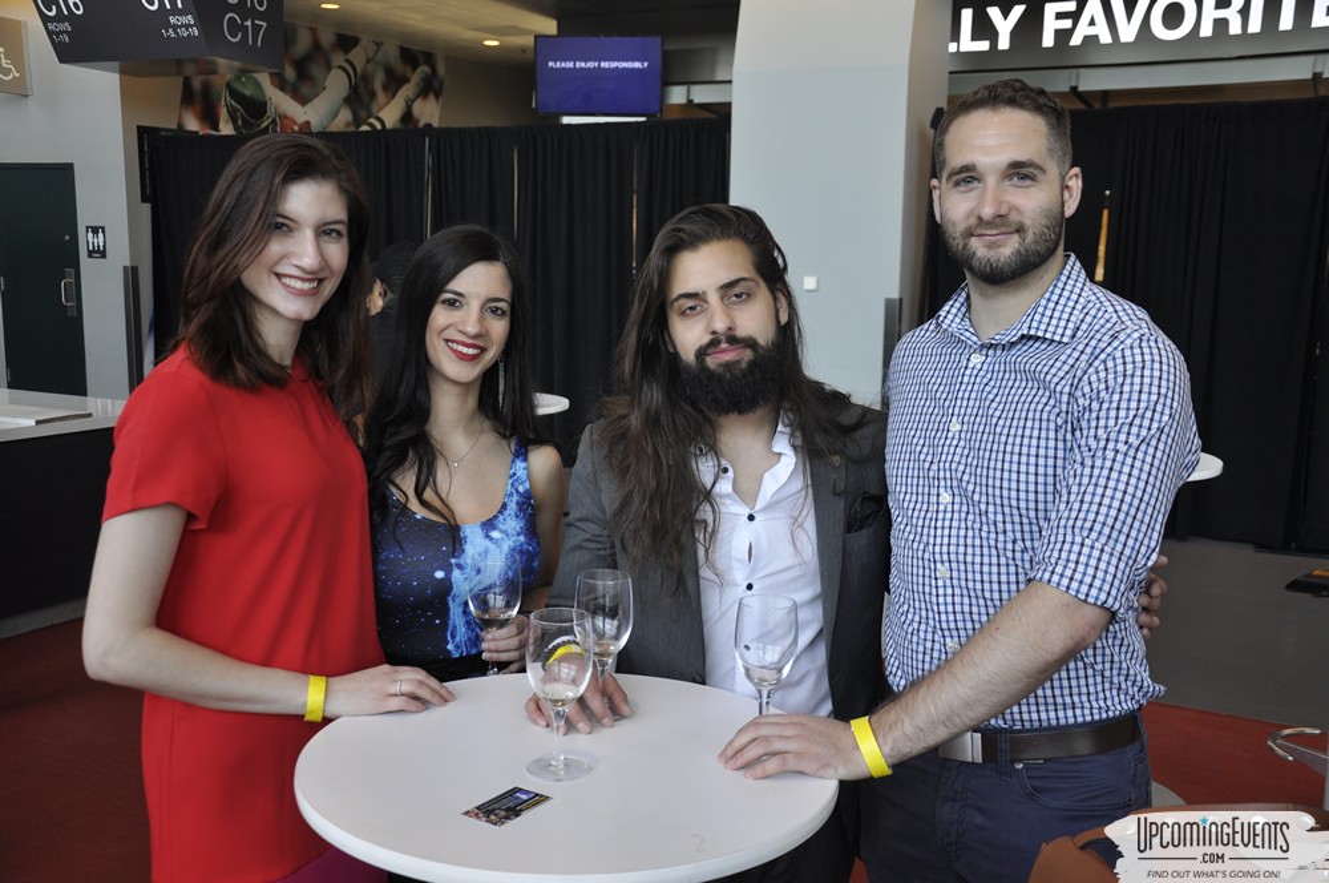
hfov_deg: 51.3
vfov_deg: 35.4
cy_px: 442
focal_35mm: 38
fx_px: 1383
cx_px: 664
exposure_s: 1/60
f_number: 5
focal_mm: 25
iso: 400
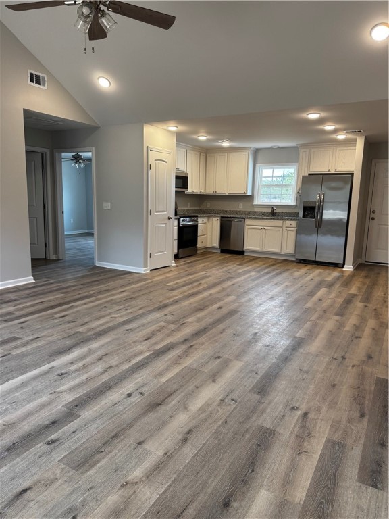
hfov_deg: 56.8
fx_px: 360
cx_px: 194
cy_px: 260
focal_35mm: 24
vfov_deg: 71.6
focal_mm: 6.76
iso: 125
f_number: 1.78
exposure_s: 1/120
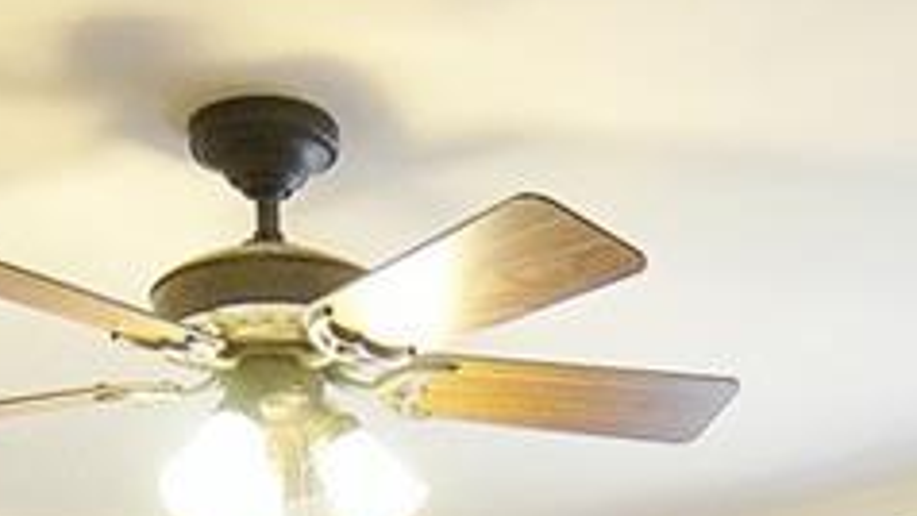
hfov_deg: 28.5
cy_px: 1263
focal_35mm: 74
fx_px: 1806
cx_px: 493
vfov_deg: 12.5
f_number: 5
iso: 3200
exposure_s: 1/30
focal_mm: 11
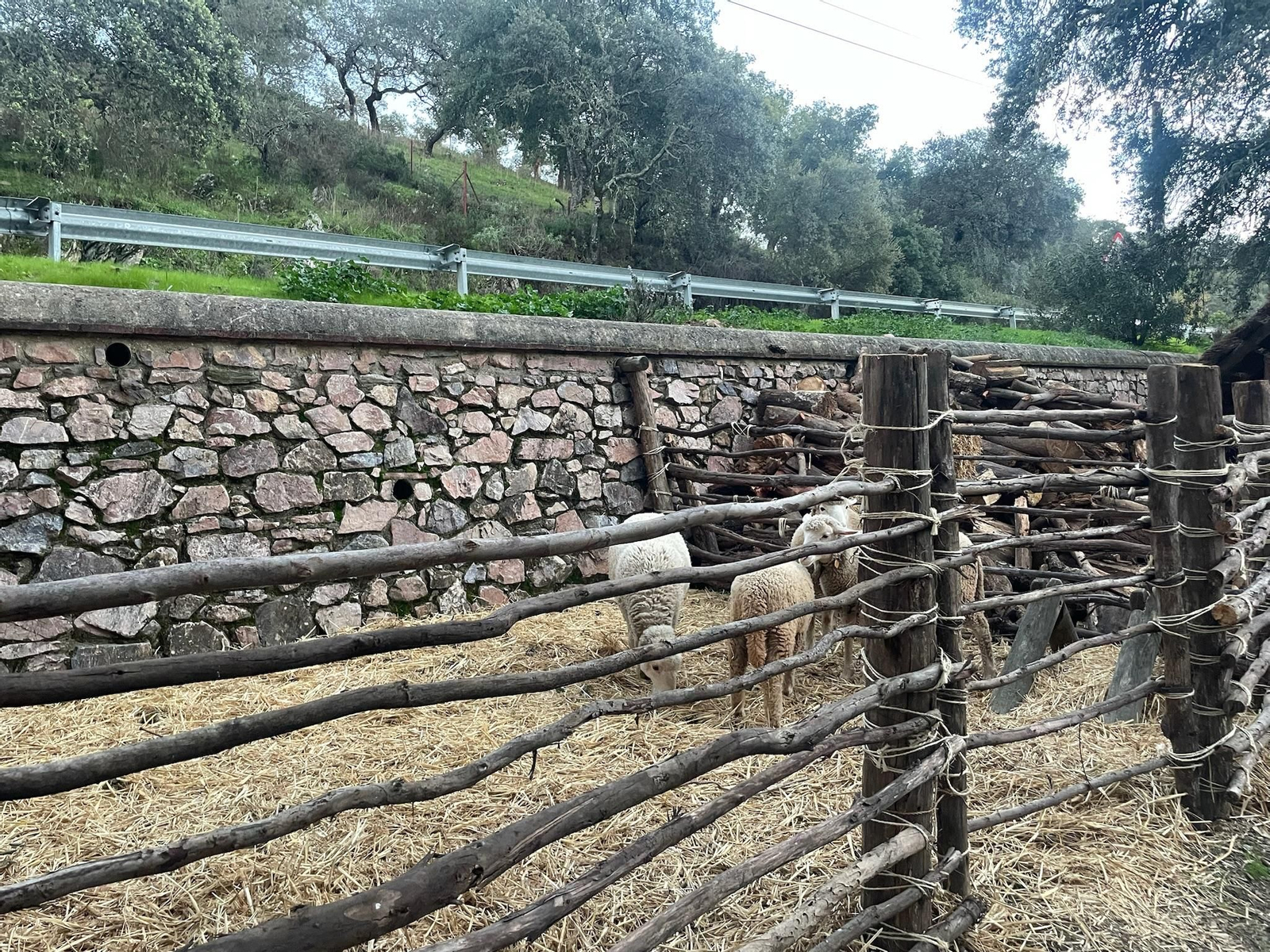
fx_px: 954
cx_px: 635
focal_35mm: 26
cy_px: 476
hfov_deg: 67.3
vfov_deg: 53.1
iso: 320
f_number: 1.6
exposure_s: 1/60
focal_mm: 4.2
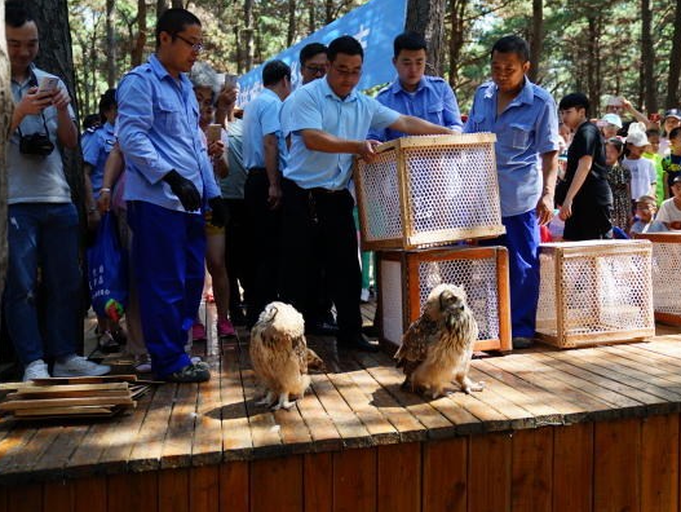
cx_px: 353
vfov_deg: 40.7
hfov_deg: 52.6
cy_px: 257
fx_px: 689
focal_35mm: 35
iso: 320
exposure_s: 1/500
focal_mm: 32
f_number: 2.8
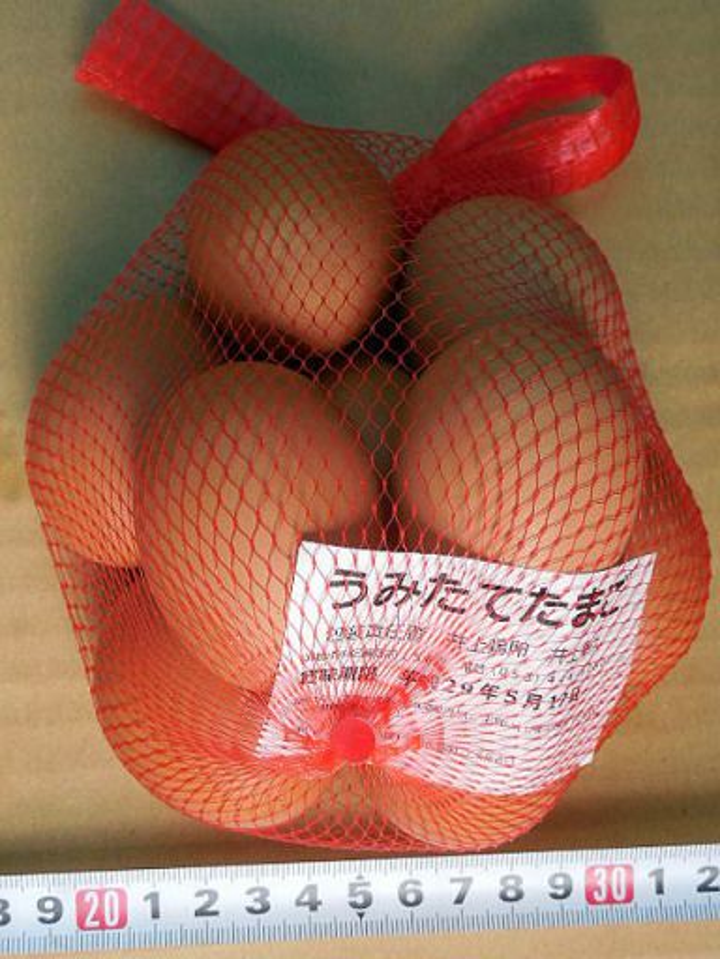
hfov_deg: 27.0
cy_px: 480
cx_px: 360
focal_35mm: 54
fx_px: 1498
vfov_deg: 35.5
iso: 160
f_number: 4.2
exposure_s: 1/30
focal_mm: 9.8
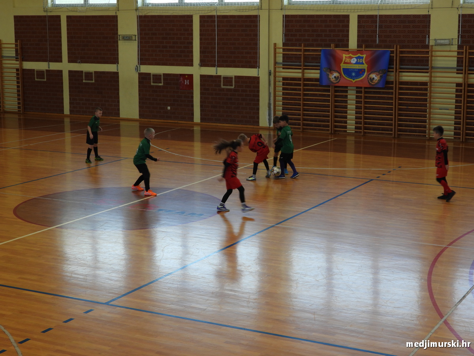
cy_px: 178
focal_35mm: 65
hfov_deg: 29.8
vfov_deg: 22.6
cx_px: 237
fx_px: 890
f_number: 3.5
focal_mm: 11.7
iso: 100
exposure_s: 1/60
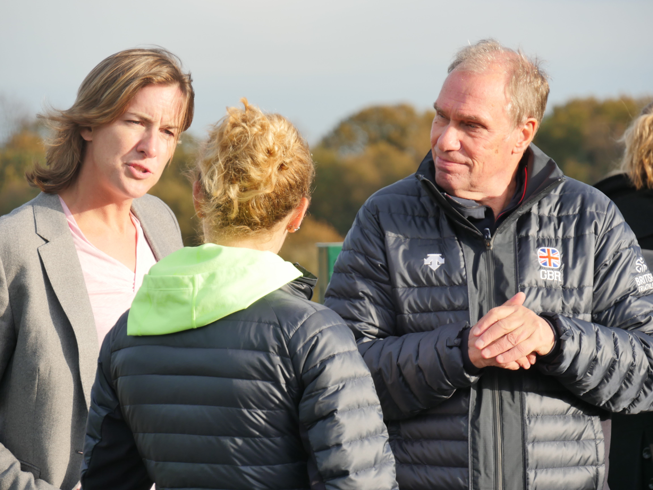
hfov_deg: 10.2
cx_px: 326
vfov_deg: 7.7
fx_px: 3660
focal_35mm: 194
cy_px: 245
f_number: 5.4
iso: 200
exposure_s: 1/250
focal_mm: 97
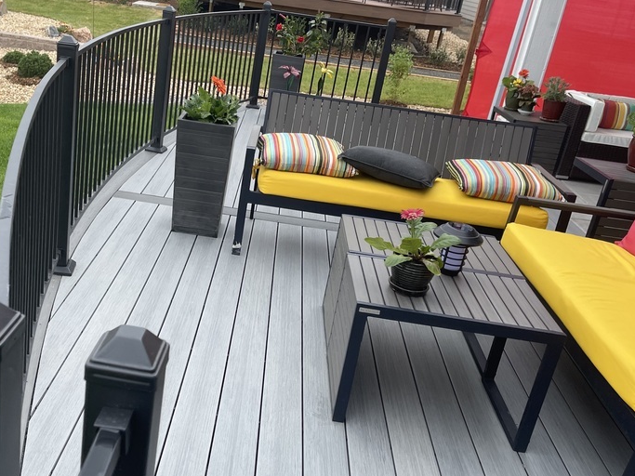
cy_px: 266
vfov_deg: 36.8
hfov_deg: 47.1
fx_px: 715
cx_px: 215
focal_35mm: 39
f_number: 1.6
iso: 32
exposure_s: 1/1087
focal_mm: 5.1
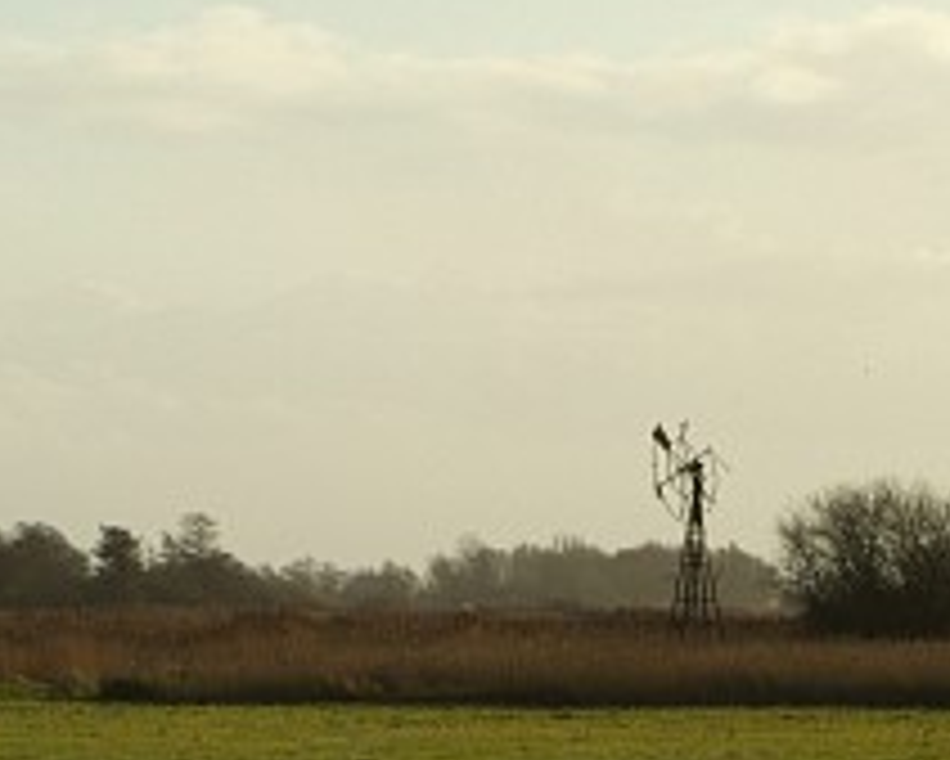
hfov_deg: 10.4
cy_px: 479
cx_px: 423
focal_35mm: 186
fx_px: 5232
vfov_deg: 8.3
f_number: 9.5
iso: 400
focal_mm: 62
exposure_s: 1/750
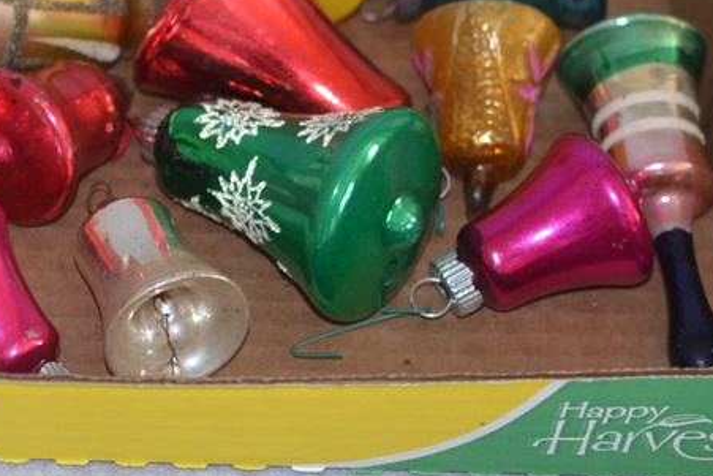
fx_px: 2635
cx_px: 111
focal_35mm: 133
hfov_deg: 15.3
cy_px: 25
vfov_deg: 10.3
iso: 450
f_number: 2.8
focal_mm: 40
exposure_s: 1/60
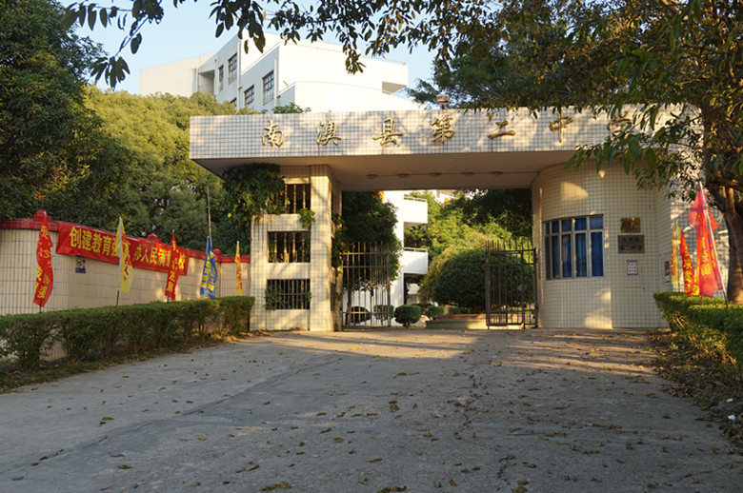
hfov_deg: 48.0
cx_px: 372
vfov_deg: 32.9
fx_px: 835
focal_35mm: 40
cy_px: 246
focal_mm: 27
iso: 100
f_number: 6.3
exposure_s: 1/80
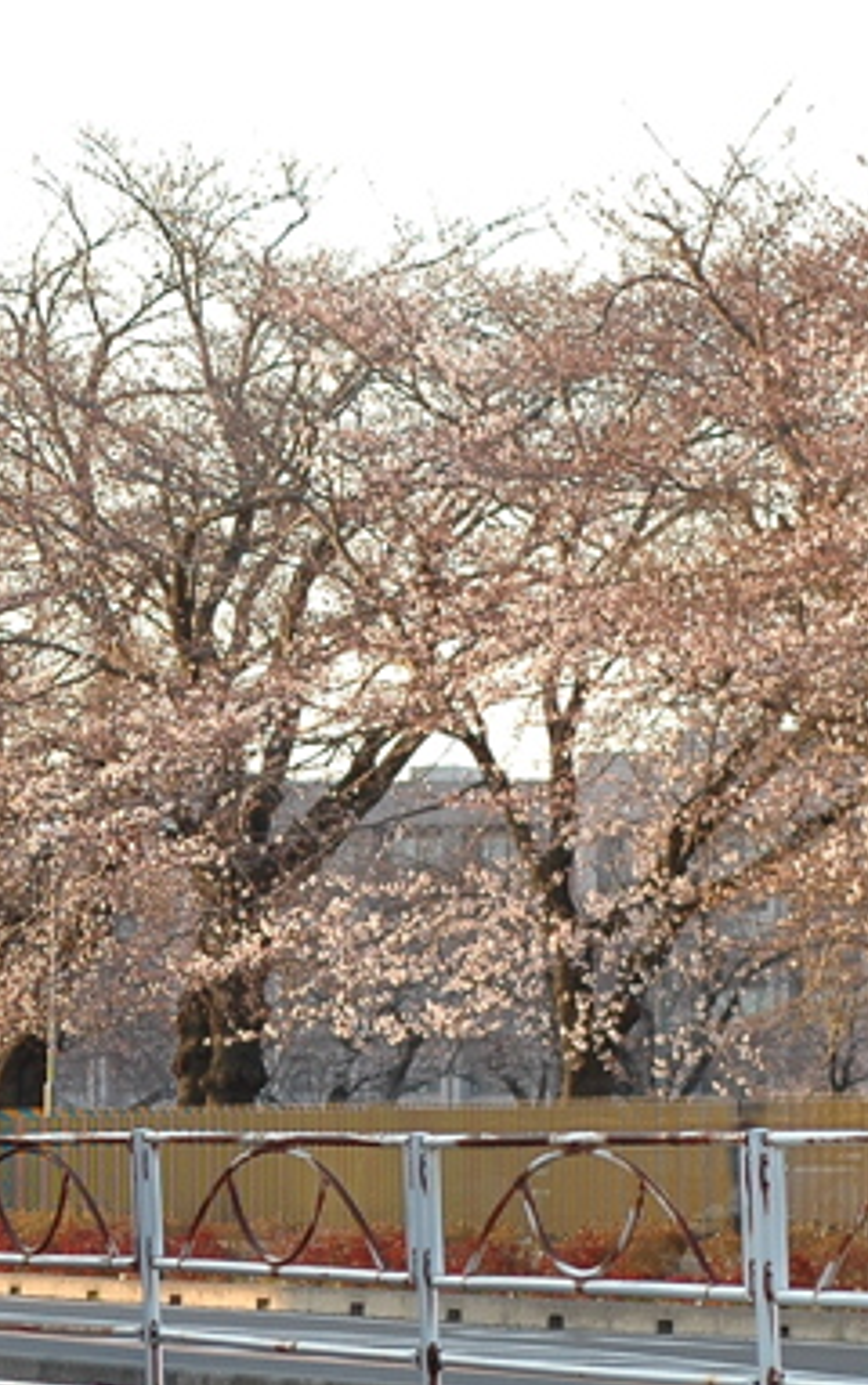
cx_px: -365
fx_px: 7707
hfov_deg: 6.4
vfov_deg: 10.3
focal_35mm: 204
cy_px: 886
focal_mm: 50
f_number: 2.8
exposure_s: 1/500
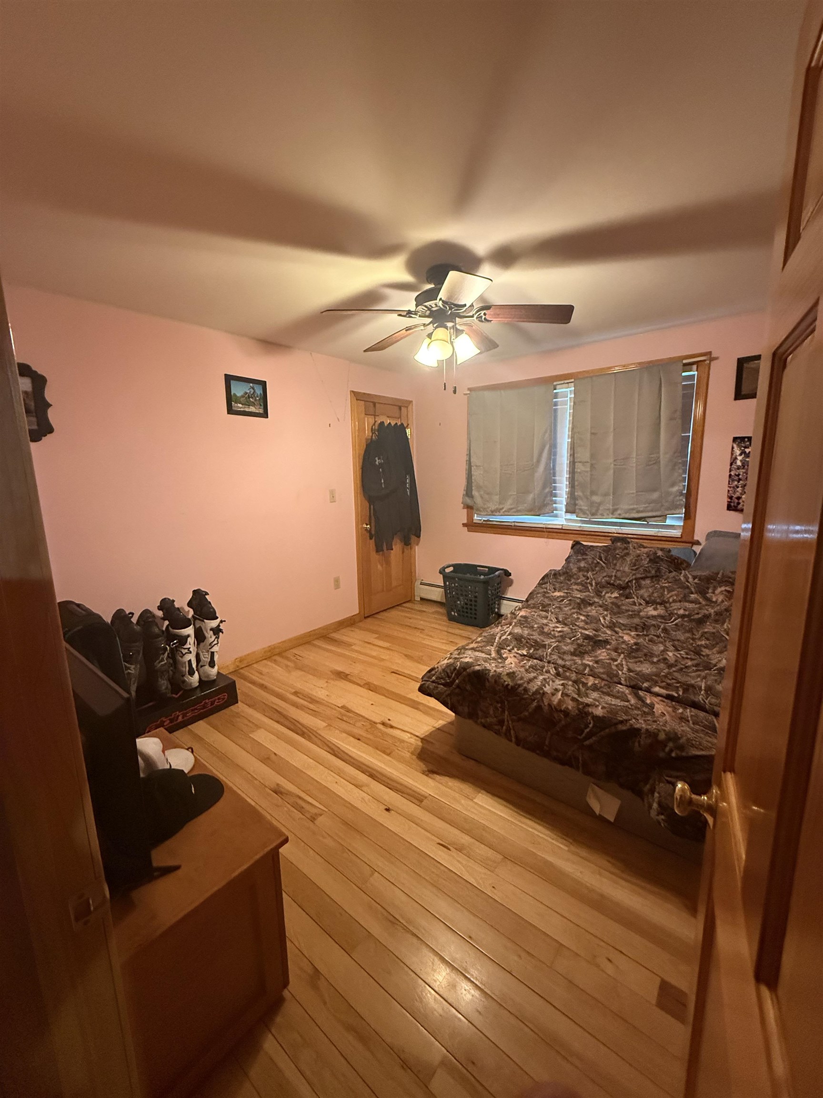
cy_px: 549
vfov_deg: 102.1
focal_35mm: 14
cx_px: 412
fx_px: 444
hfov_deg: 85.7
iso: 800
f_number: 2.2
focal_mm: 2.22
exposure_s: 1/60
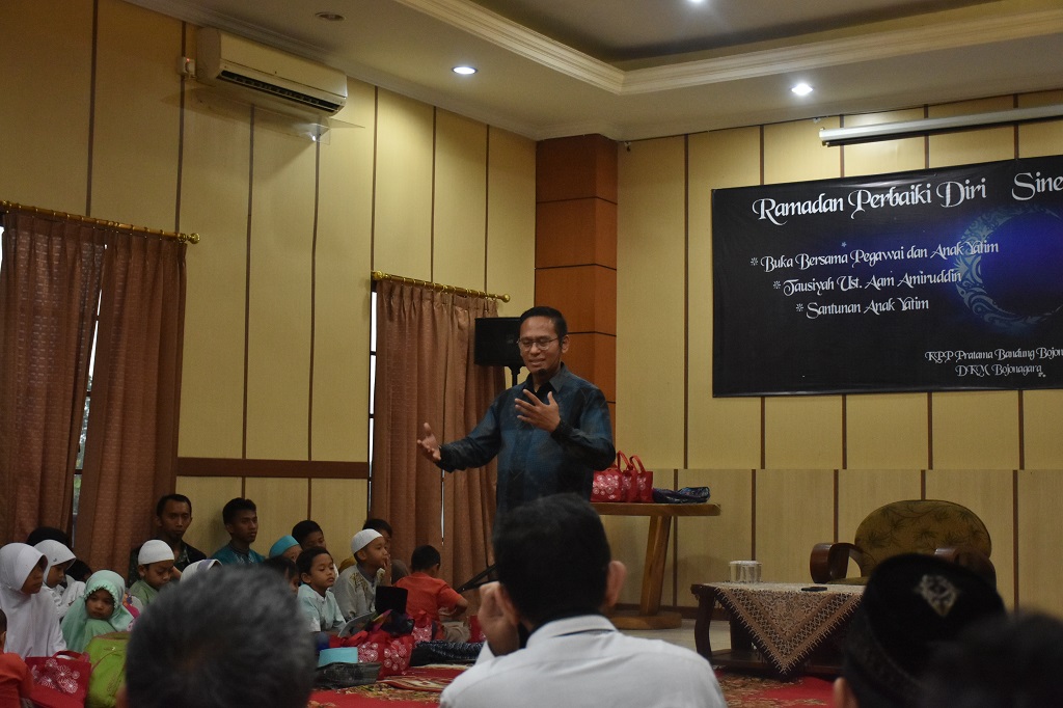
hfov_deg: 37.9
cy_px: 354
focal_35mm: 52
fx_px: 1550
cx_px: 532
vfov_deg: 25.7
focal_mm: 35
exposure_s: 1/80
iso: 2000
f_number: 4.5
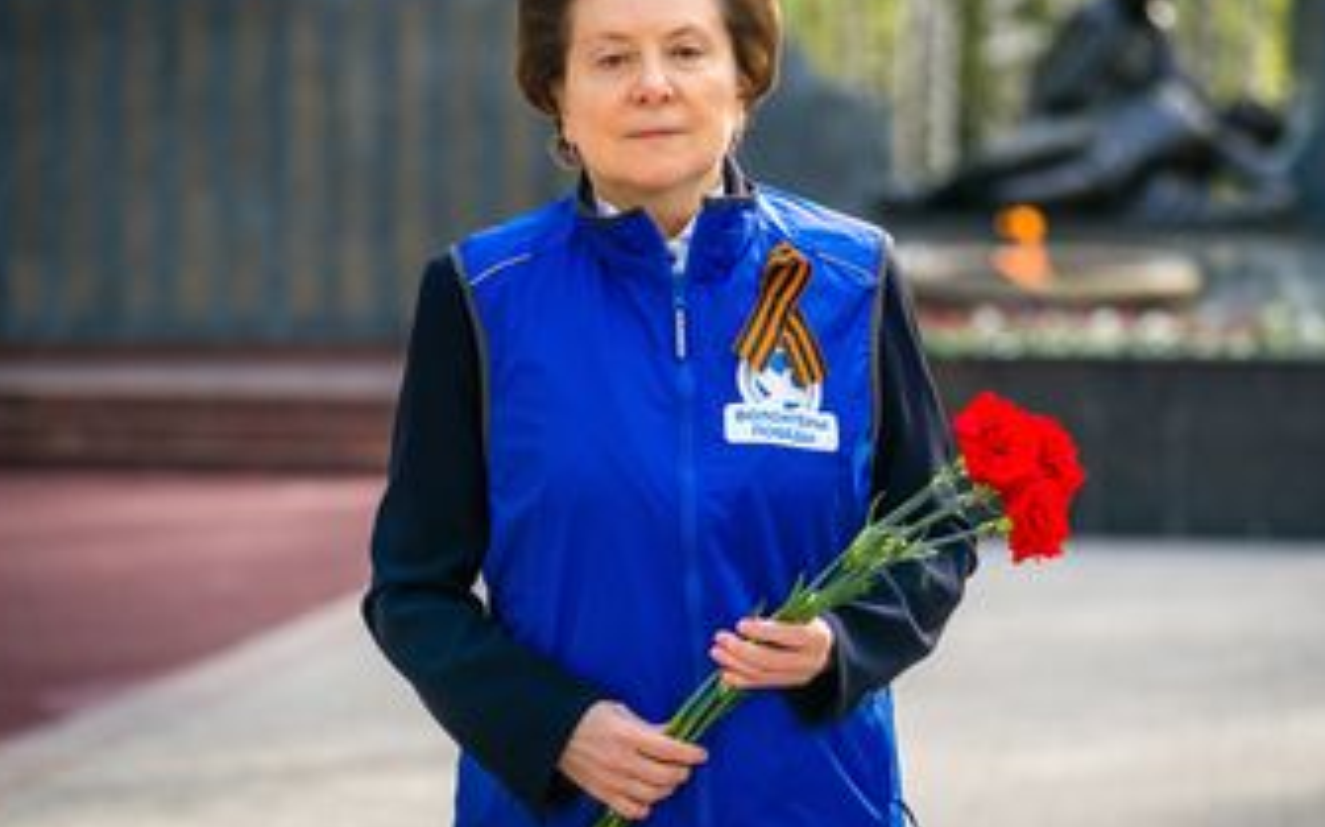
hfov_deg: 20.6
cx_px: 736
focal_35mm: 101
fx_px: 3645
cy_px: 350
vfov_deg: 12.9
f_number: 2.8
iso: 200
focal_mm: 83
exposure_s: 1/500
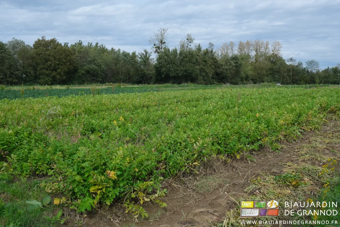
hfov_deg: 58.7
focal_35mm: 32
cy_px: 114
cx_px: 170
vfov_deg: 41.1
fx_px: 302
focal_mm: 21.4
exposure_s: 1/550
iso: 320
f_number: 8
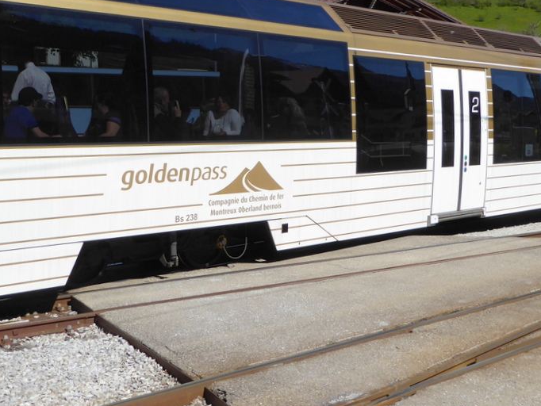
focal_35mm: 51
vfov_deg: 28.5
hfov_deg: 37.5
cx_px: 270
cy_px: 156
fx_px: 797
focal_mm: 5
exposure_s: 1/1000
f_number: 3.5
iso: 80
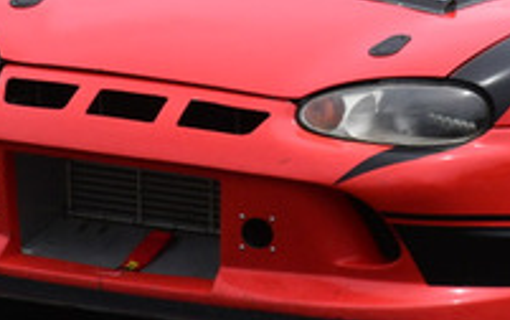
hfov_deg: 0.7
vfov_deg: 0.4
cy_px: -56
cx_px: 454
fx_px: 42233
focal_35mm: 3036
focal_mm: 500
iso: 500
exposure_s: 1/640
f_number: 11
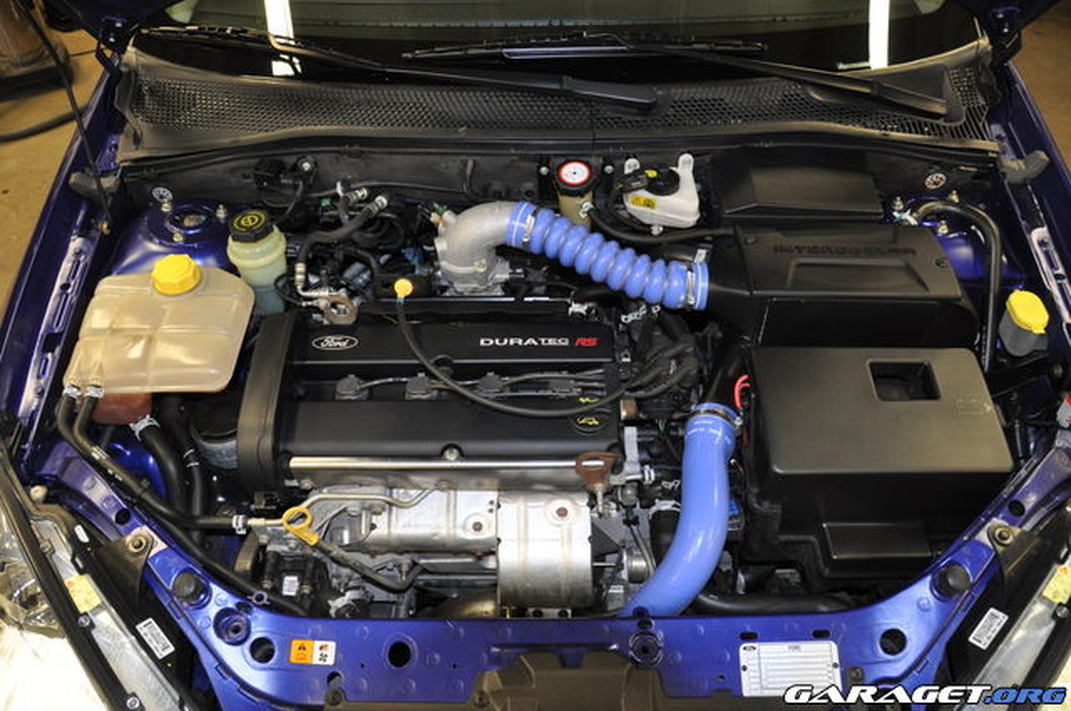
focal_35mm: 27
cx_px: 536
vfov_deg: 47.8
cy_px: 356
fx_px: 802
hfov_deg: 67.4
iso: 800
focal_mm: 18
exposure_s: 1/60
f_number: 3.5
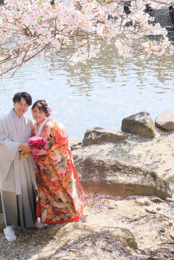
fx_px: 580
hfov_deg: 17.0
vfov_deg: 25.1
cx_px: 62
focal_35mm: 80
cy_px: 70
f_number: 11
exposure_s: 1/100
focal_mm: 35.8
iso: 800
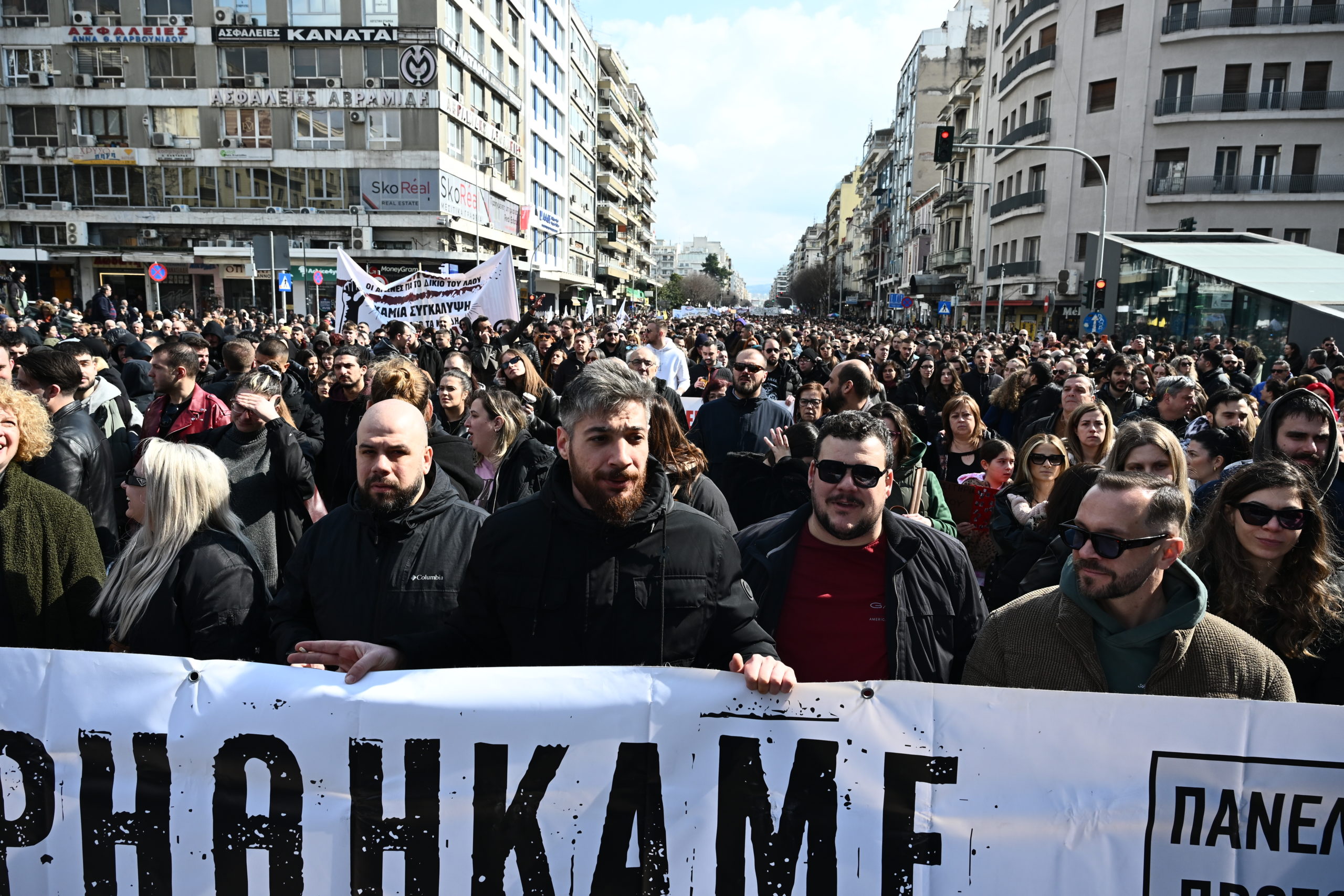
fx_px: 896
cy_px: 448
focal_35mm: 24
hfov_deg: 73.7
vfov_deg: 53.1
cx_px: 672
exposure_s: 1/640
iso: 320
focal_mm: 24
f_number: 7.1
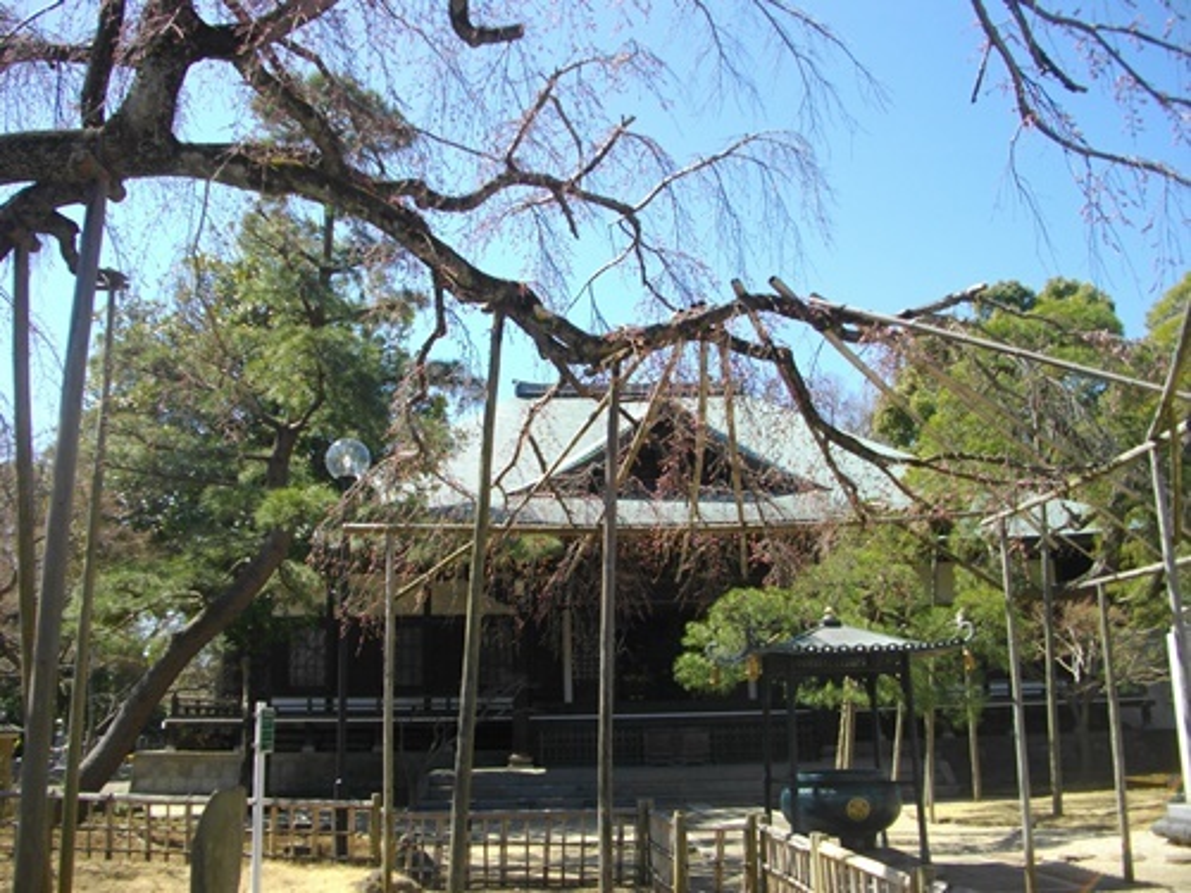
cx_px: 596
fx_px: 1101
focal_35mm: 32
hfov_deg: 56.8
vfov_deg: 44.2
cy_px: 446
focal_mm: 5.7
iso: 100
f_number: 2.9
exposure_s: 1/640
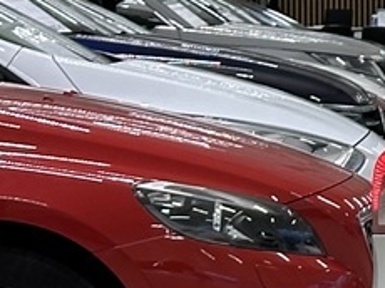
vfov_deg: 4.9
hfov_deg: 6.1
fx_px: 3344
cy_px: 219
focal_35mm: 301
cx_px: 1157
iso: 80
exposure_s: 1/99
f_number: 1.78
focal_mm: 6.86
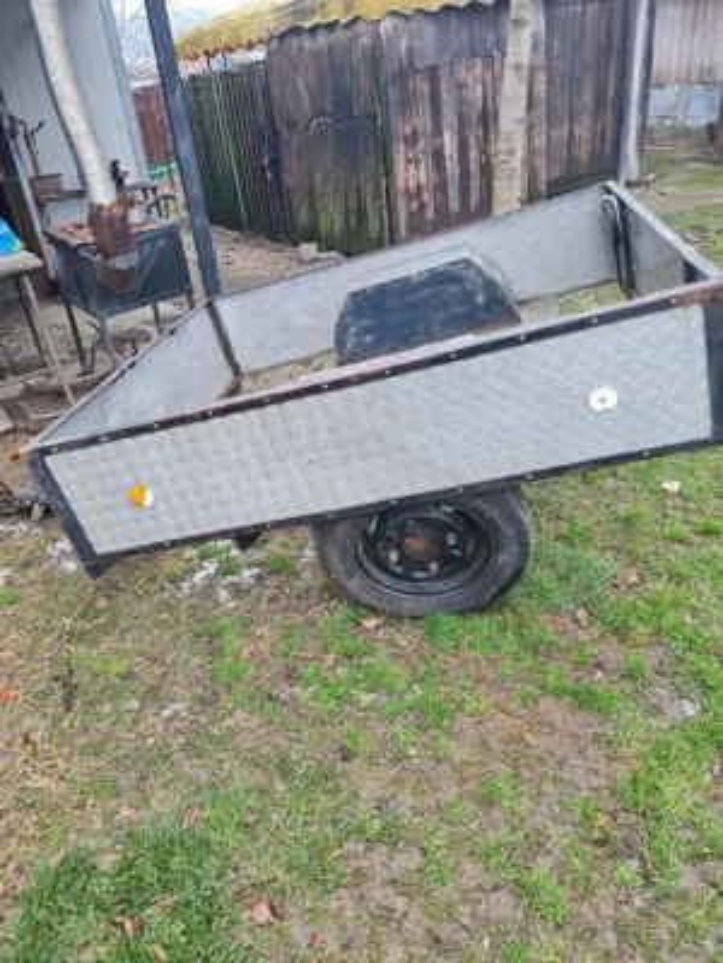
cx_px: 362
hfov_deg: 53.1
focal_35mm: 26
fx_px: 724
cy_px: 482
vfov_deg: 67.3
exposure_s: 1/100
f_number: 1.8
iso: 100
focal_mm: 5.4
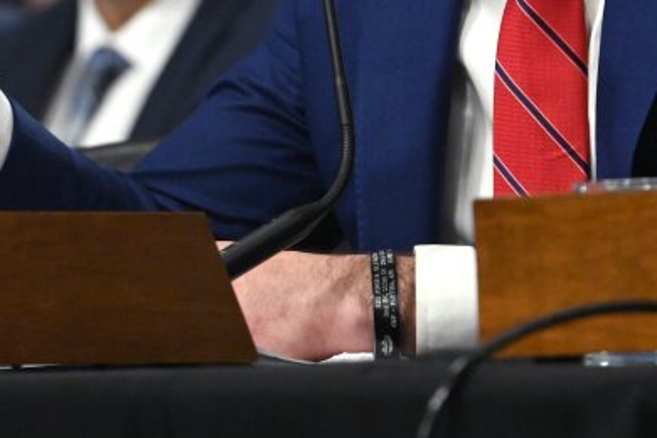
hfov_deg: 4.2
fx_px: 8997
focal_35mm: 493
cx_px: 174
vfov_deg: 2.8
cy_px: -136
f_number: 5
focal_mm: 175
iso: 4000
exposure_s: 1/200
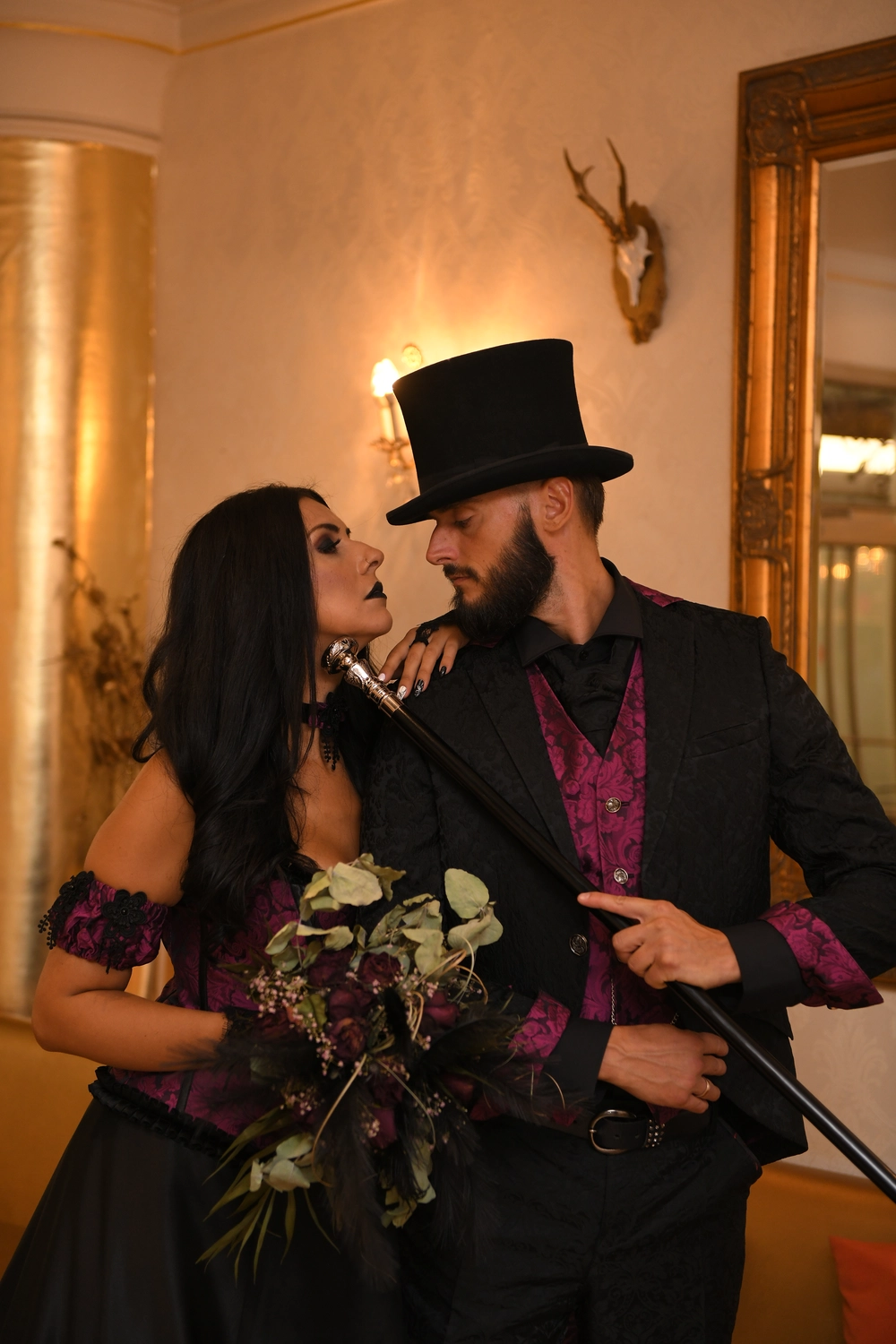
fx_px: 2165
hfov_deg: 23.4
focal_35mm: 58
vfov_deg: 34.5
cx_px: 448
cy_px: 672
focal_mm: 58
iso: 1000
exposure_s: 1/250
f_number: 2.8
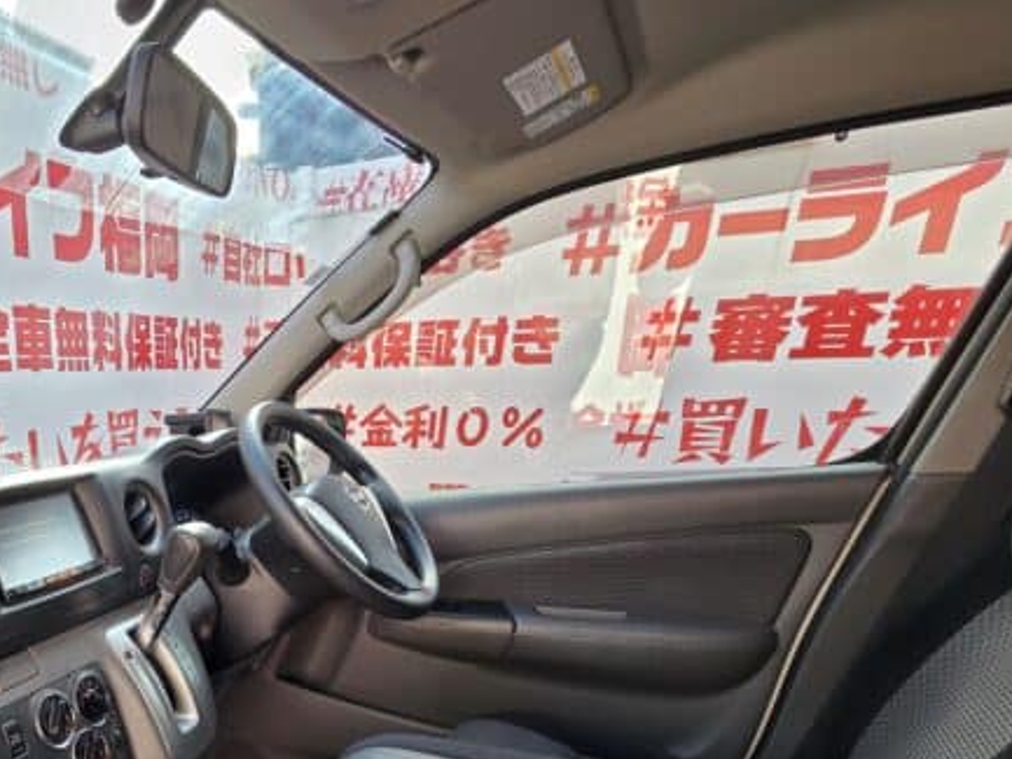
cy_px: 661
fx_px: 702
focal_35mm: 24
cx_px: 140
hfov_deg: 62.5
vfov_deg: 51.3
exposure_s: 1/175
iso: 50
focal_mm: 2.2
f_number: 2.2
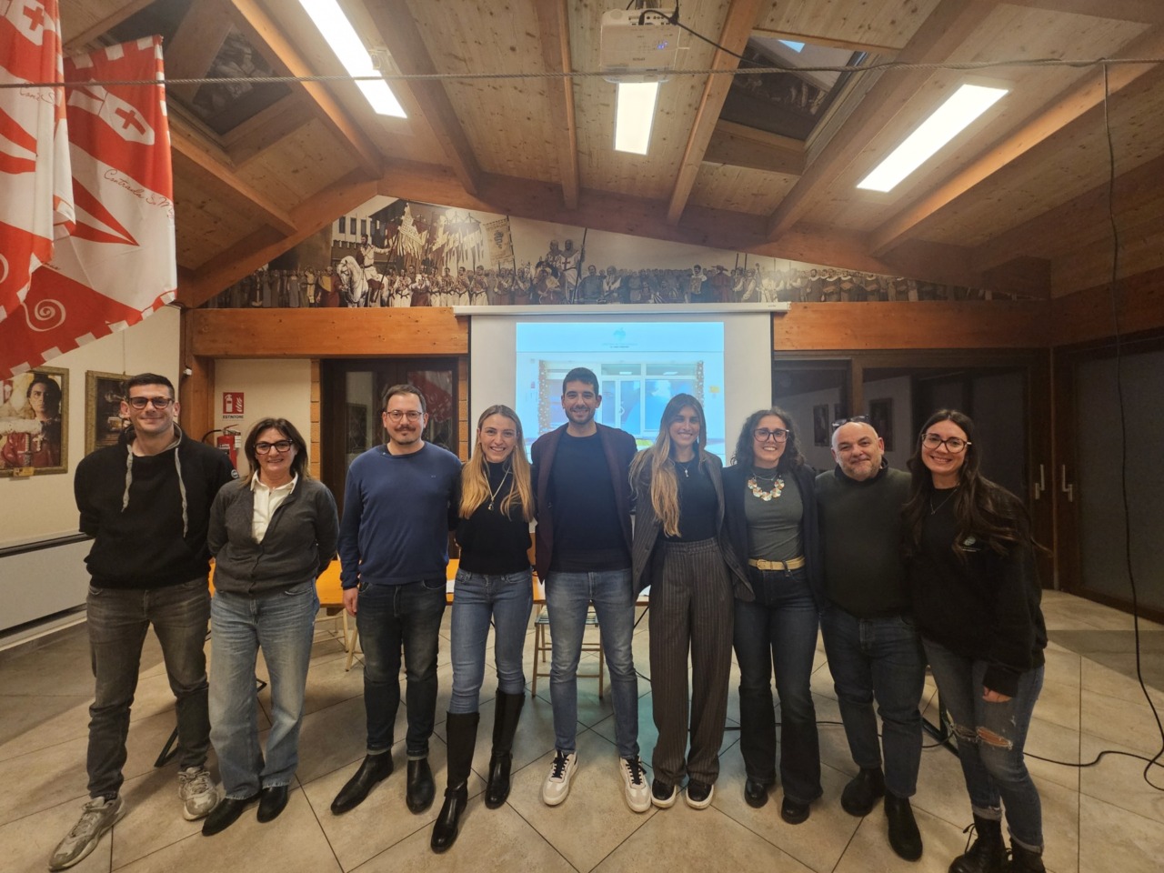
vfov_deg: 89.9
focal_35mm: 13
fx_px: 437
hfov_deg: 106.2
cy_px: 436
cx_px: 582
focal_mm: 2.2
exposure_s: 1/41
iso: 320
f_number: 2.2
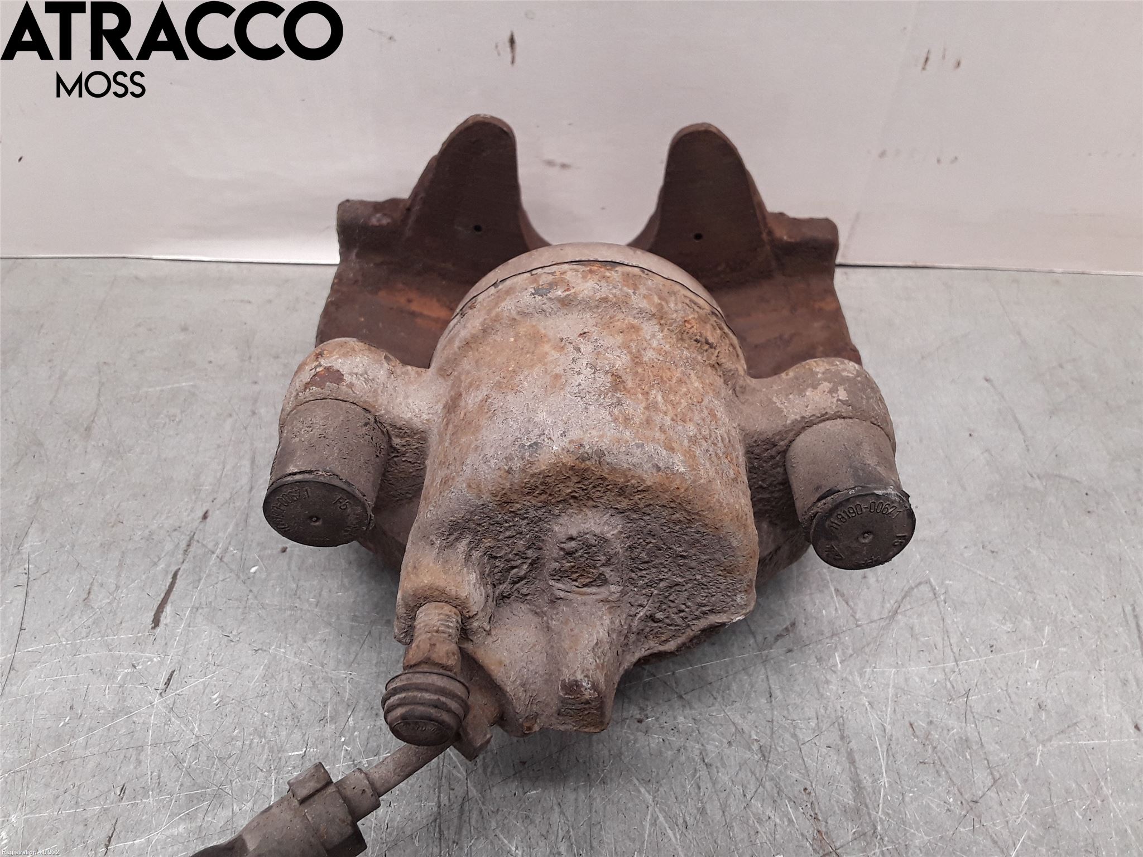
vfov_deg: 49.7
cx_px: 572
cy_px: 428
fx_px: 925
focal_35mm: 28
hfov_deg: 63.4
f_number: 1.9
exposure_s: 1/50
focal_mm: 2.91
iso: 40
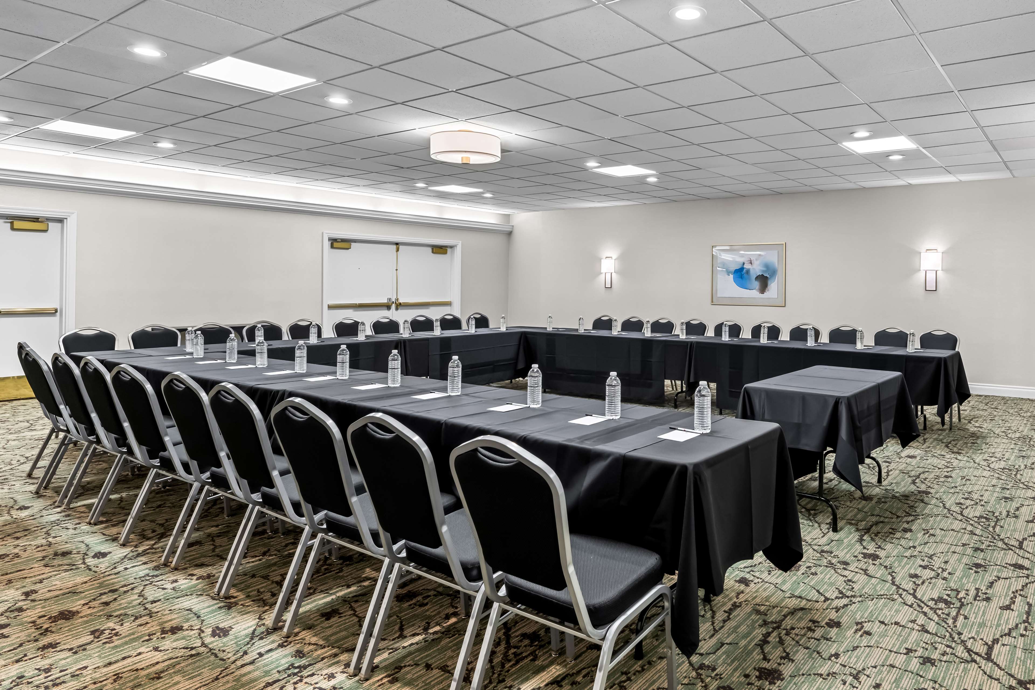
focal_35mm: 17
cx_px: 518
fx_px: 489
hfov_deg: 93.3
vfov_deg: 70.4
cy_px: 345
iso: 800
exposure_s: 1/4
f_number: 8
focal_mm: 17
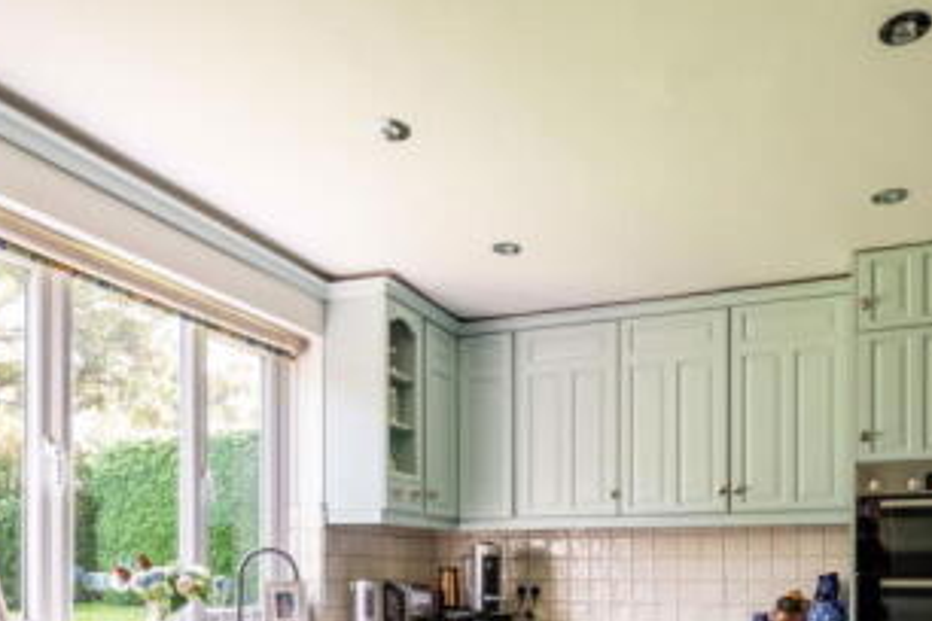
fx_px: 777
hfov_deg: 61.3
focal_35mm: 30
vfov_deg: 39.7
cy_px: 583
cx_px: 565
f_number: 13
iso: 100
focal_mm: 14
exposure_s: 1/2
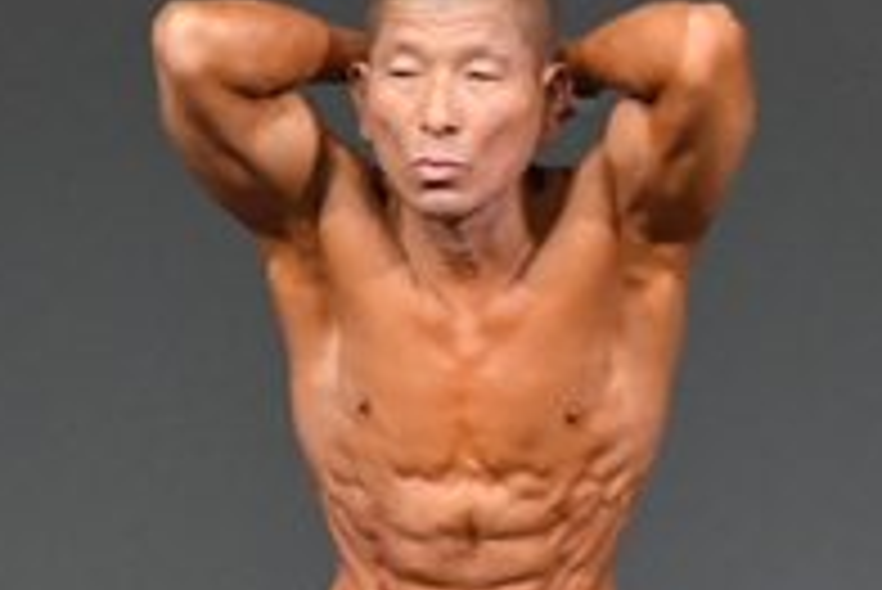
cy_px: 757
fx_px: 33393
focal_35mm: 1362
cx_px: 1568
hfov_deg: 1.5
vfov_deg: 1.0
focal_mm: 230
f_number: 5.6
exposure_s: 1/400
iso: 5000
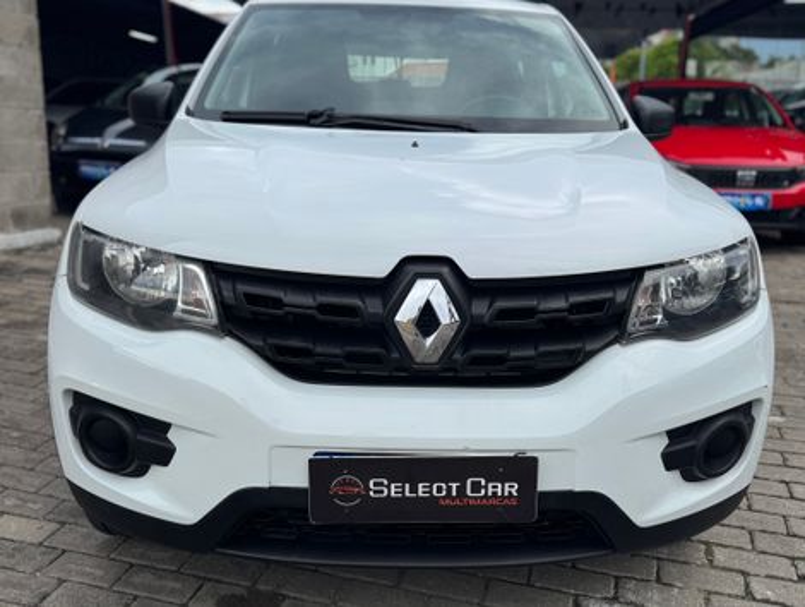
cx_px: 402
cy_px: 304
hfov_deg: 71.5
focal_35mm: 24
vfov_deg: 56.9
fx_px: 559
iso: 80
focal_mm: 6.76
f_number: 1.78
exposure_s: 1/2041
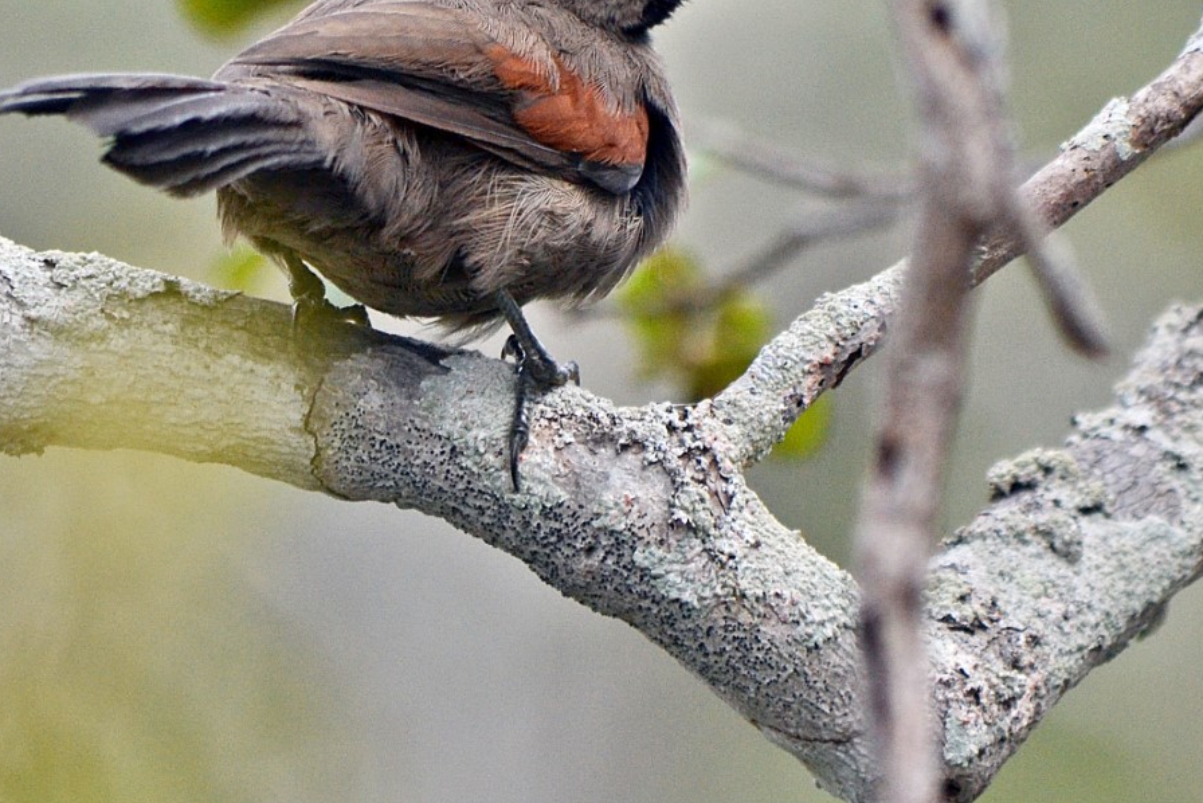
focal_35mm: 732
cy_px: 101
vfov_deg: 1.9
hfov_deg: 2.8
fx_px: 24467
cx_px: 748
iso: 400
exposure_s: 1/1000
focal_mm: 270
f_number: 8
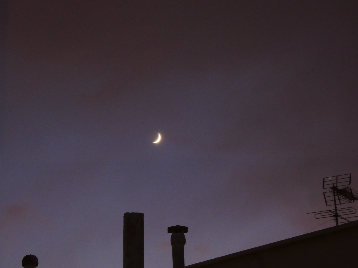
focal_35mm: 110
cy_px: 134
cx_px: 179
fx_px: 1138
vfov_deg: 13.5
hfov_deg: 17.9
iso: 640
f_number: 5
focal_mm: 19.7
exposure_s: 1/5
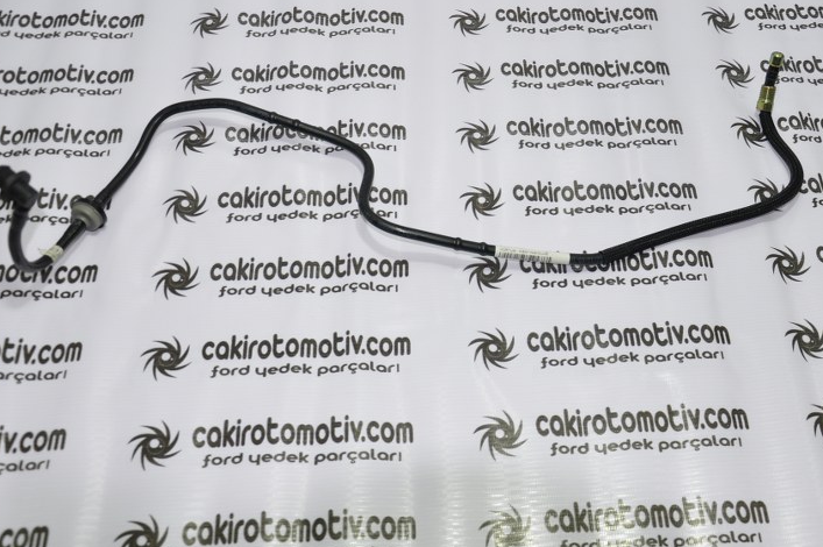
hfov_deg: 46.3
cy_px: 230
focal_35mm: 42
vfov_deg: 31.8
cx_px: 469
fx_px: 959
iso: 200
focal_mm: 22
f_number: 4.5
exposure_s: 1/40
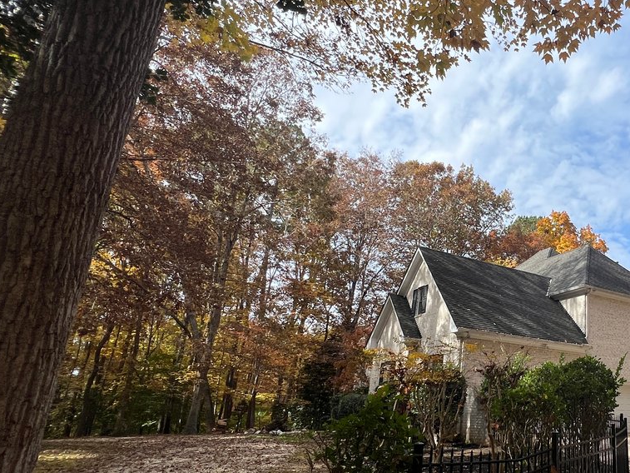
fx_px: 473
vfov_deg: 53.0
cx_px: 555
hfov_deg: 58.6
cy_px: 258
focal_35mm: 26
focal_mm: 1.57
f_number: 1.8
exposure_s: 1/1357
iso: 32
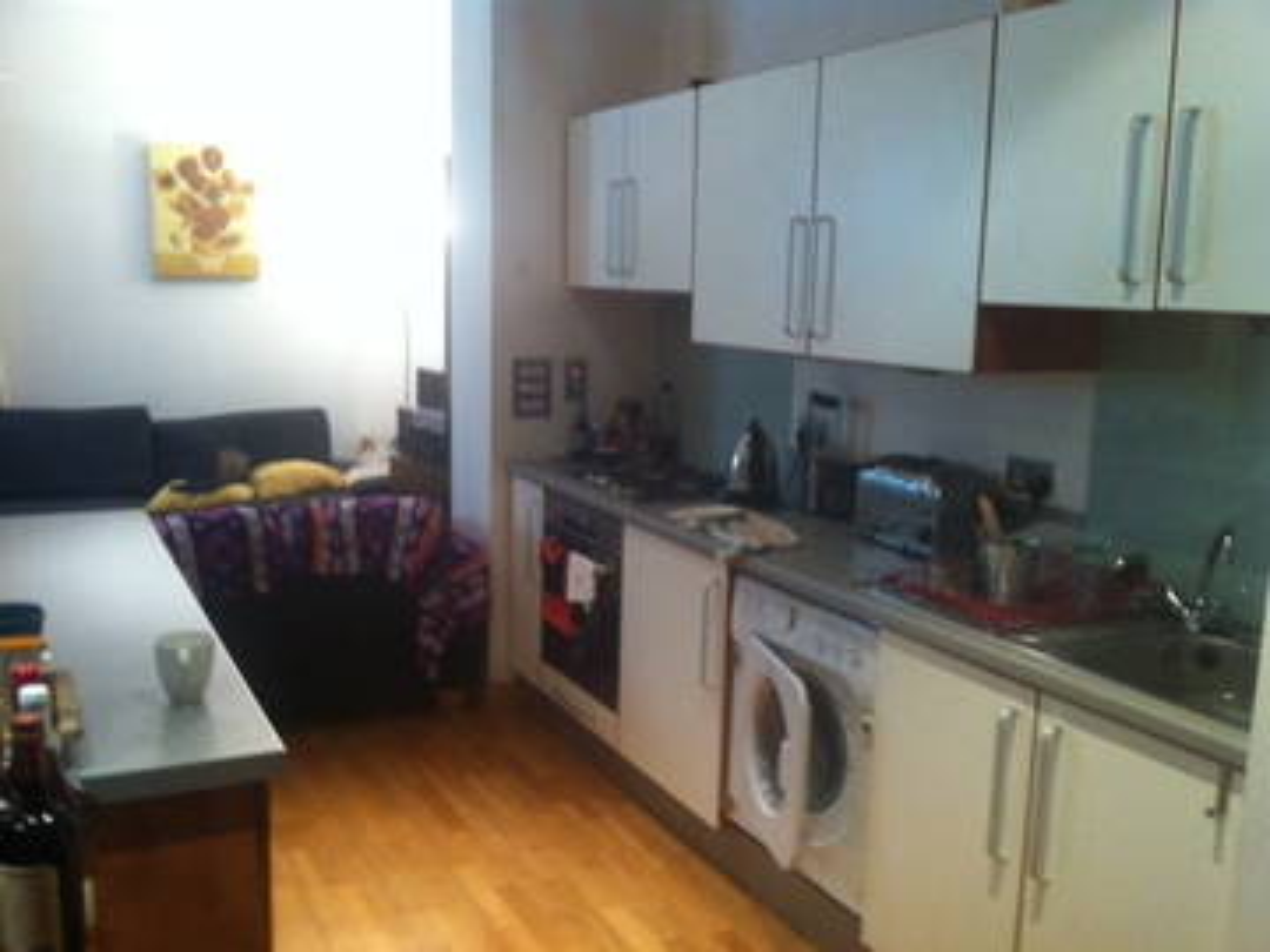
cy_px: 476
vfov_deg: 40.7
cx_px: 635
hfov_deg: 52.6
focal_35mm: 35
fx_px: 1284
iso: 250
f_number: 2.8
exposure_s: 1/15
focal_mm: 3.85
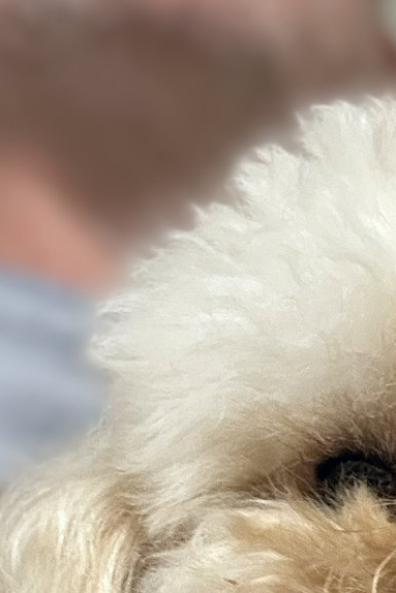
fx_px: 1435
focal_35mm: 87
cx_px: 585
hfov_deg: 14.7
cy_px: 784
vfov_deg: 21.1
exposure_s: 1/30
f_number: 1.9
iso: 320
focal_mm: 2.69
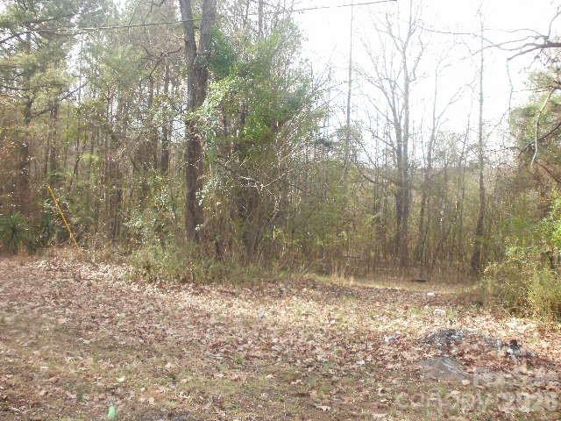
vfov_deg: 39.7
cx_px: 280
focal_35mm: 36
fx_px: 583
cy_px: 210
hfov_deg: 51.4
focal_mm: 6.3
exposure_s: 1/125
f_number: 3.5
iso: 100
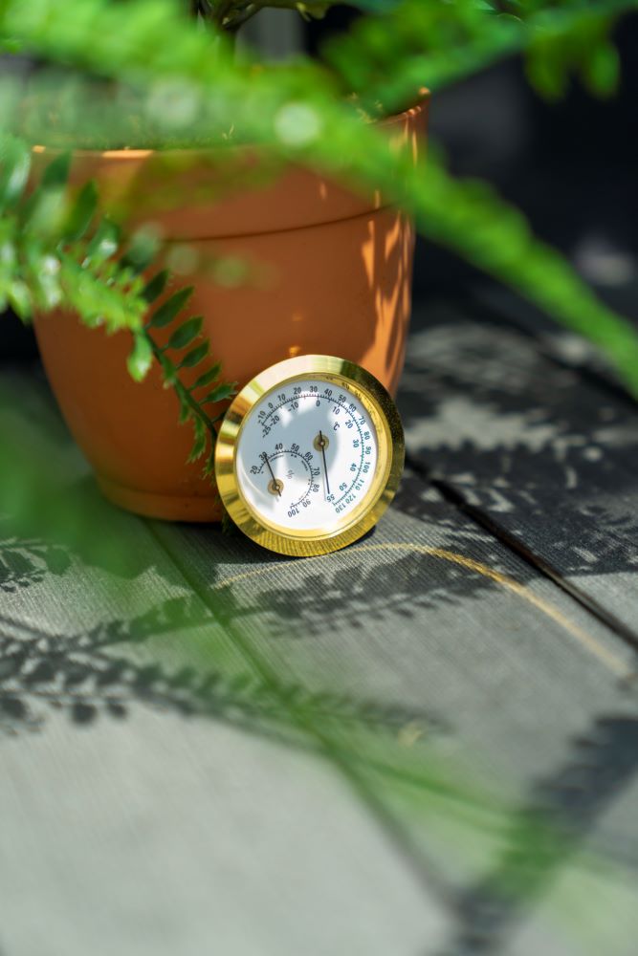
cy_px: 478
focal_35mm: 70
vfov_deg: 28.8
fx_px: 1860
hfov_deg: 19.5
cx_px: 319
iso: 50
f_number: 2.8
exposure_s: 1/200
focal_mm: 70
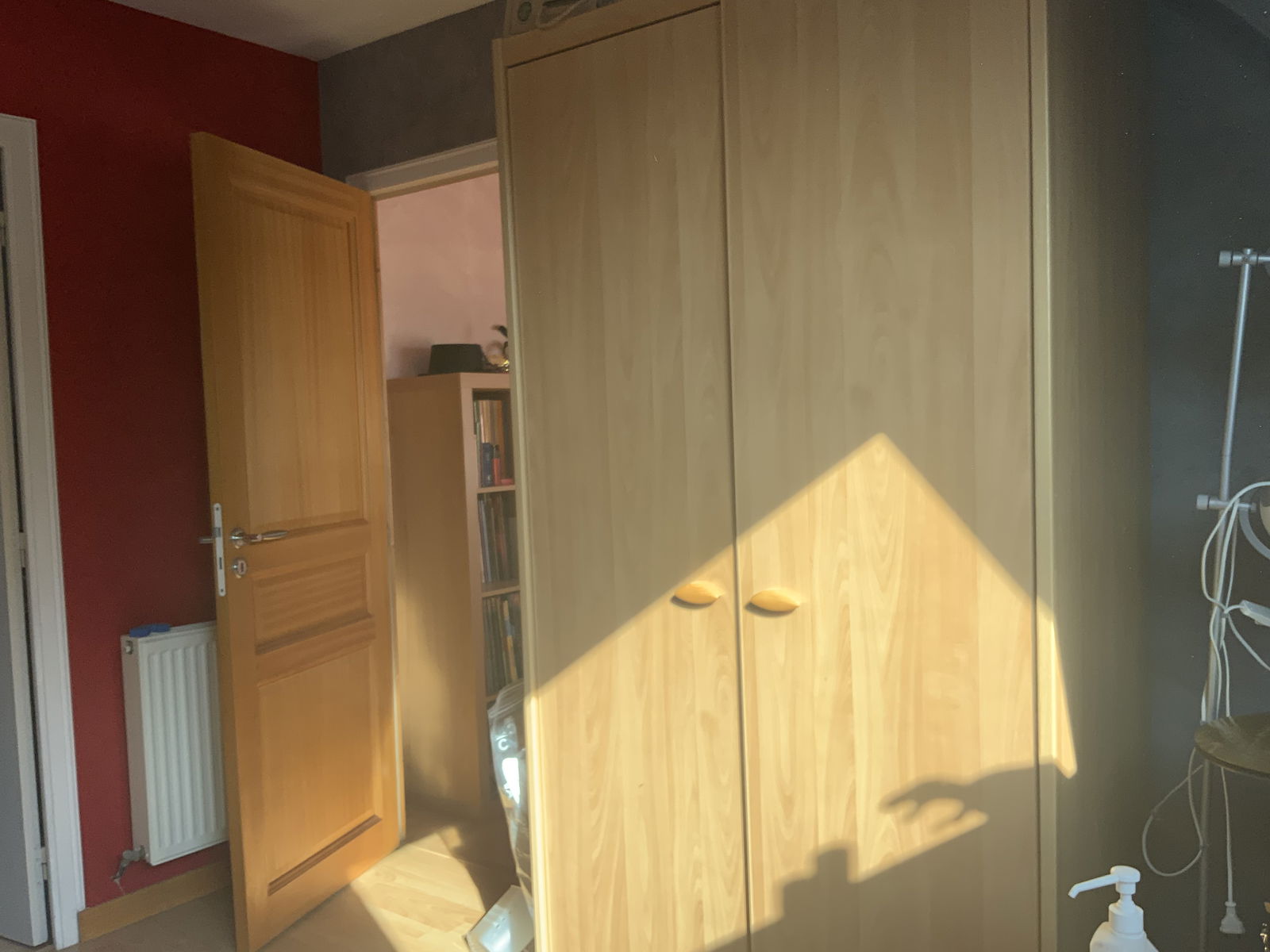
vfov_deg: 48.2
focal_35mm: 29
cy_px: 476
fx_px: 1064
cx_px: 635
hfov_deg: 61.7
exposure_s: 1/128
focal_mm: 3
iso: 16
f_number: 1.8
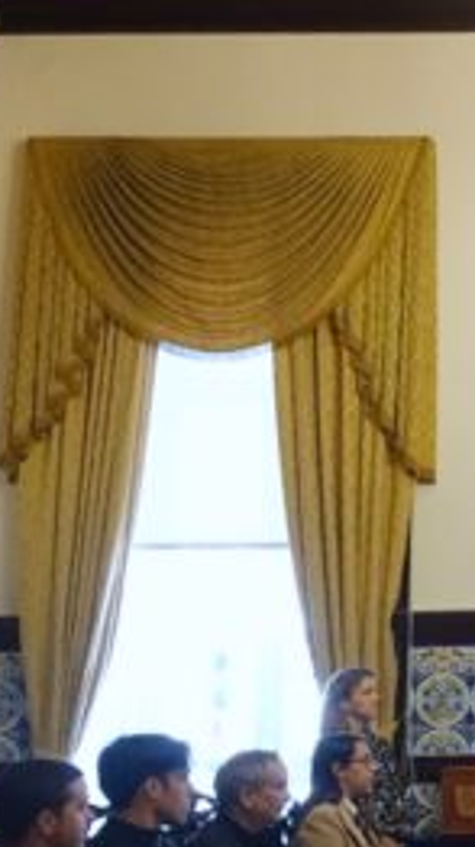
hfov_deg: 14.0
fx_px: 1615
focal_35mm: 72
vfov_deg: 29.3
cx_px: 960
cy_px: 514
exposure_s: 1/200
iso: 2000
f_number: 3.5
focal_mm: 9.11
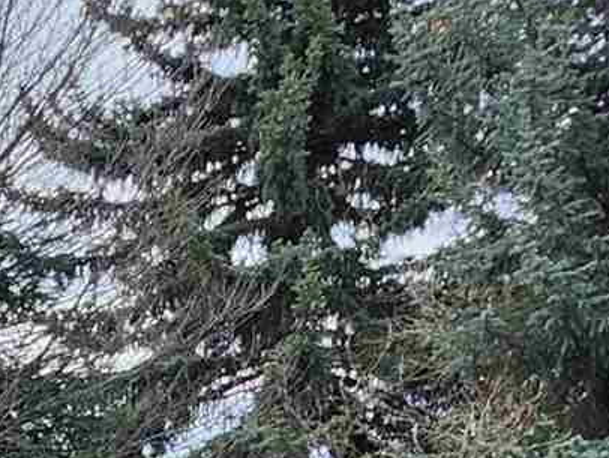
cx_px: -724
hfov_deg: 10.2
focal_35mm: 174
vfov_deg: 7.9
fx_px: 3063
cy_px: 1125
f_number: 1.8
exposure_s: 1/887
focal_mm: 5.54
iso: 25
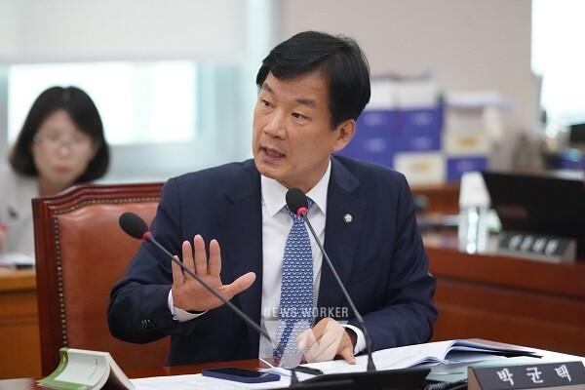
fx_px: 3250
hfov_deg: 10.3
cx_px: 292
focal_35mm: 200
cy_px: 195
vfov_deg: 6.9
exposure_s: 1/1600
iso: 10000
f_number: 2.8
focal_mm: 200
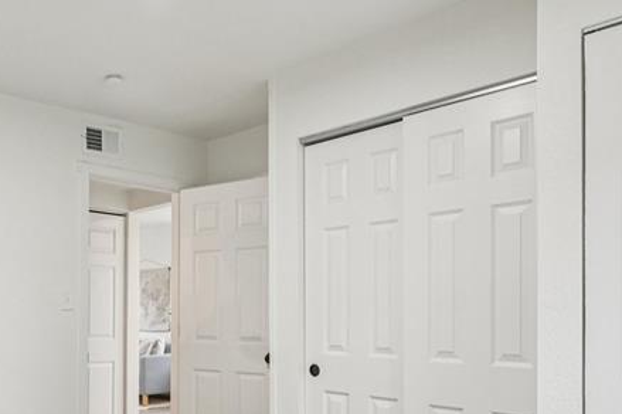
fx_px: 604
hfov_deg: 51.9
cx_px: 149
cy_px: 313
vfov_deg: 36.8
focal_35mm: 35
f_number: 8
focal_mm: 10
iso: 800
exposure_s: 1/6
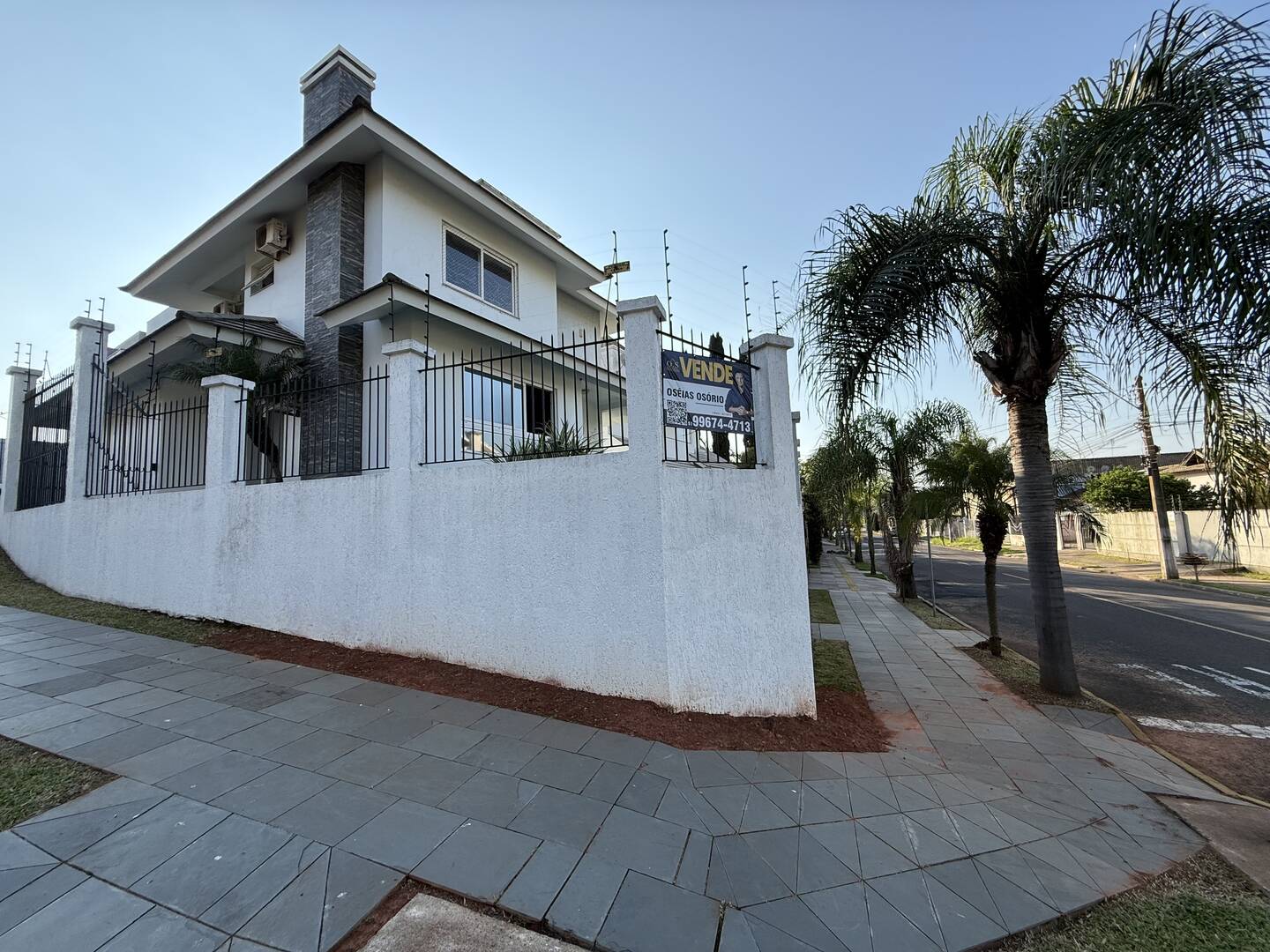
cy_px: 476
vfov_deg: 85.7
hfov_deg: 102.1
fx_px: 514
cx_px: 635
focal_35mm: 14
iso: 64
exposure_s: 1/1087
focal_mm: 2.22
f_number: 2.2
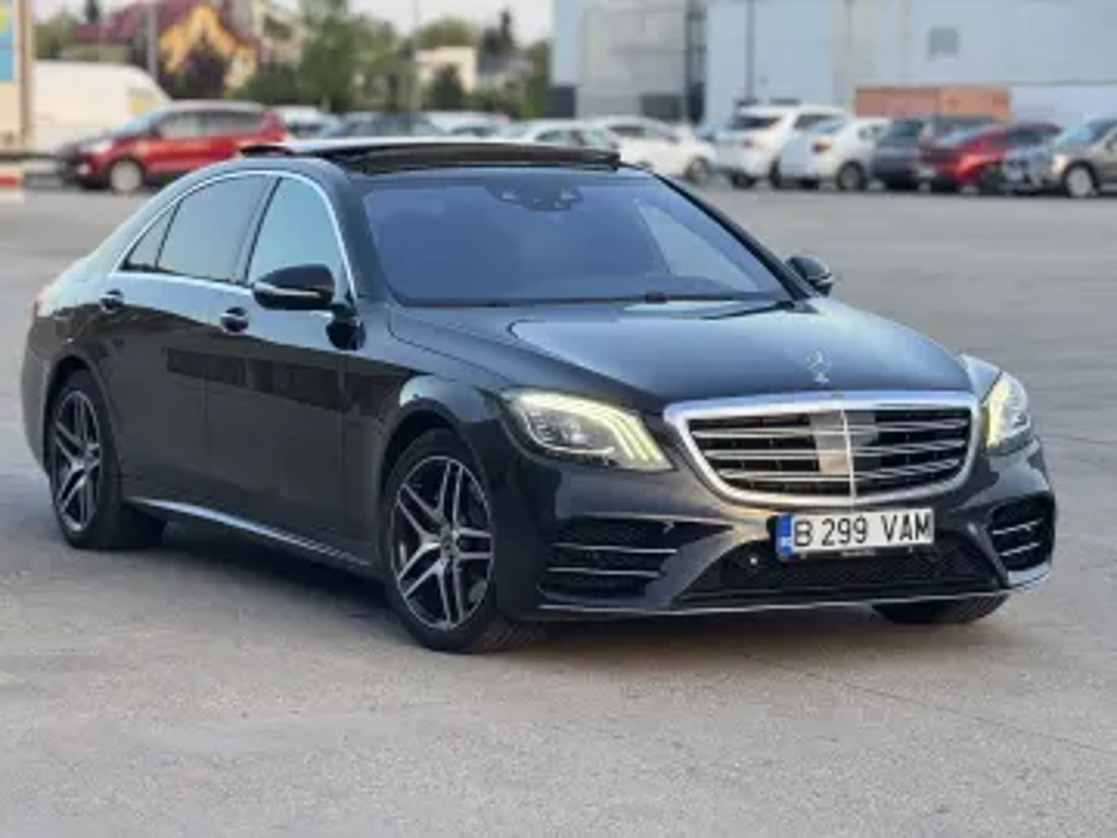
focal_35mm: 120
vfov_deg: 12.3
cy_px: 419
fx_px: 3872
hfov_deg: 16.4
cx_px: 558
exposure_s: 1/99
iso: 100
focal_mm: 15.66
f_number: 2.8
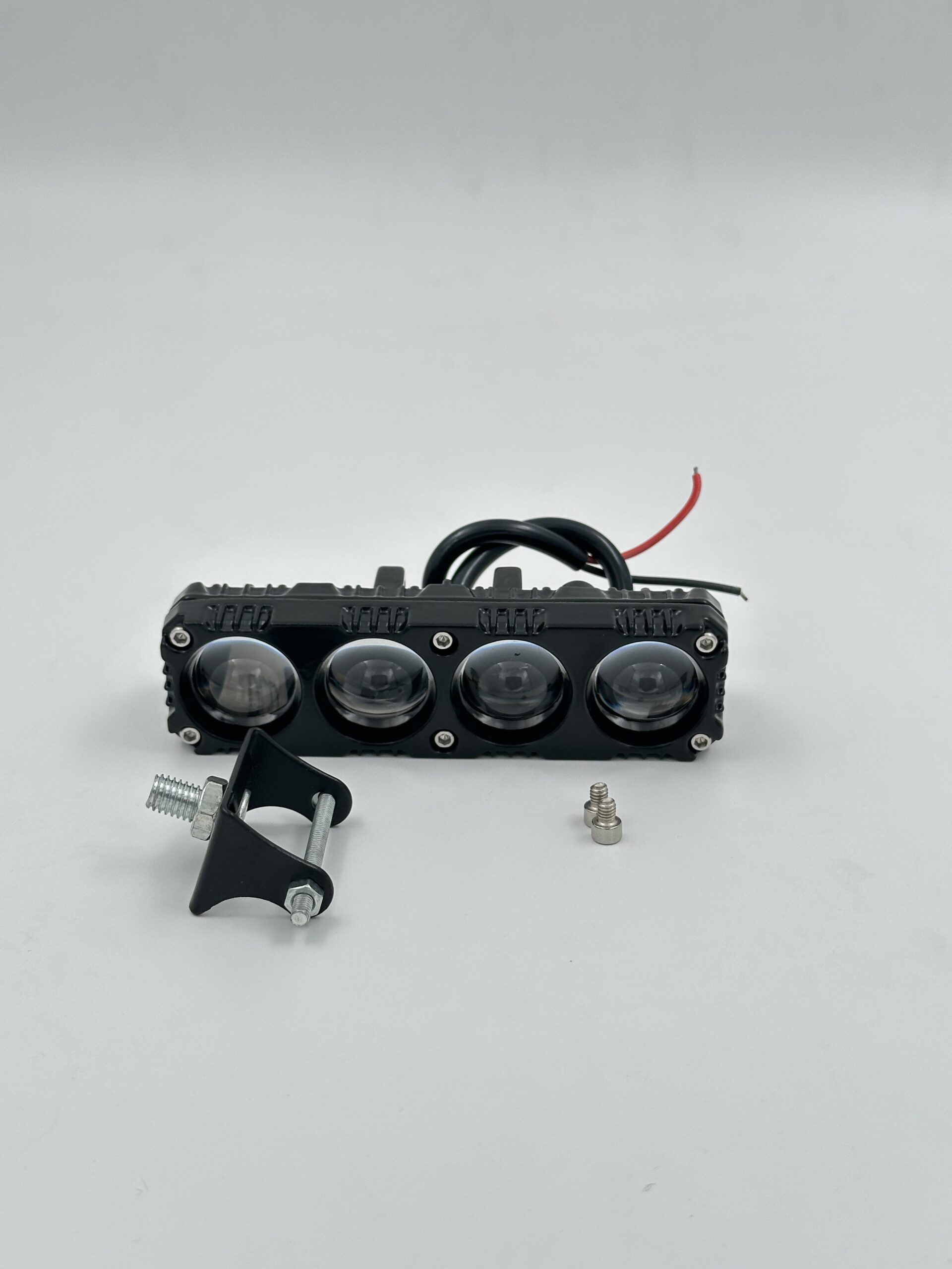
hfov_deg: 30.3
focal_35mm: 48
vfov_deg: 39.7
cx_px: 476
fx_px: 1760
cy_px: 634
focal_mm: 6.86
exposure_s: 1/363
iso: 64
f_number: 1.78
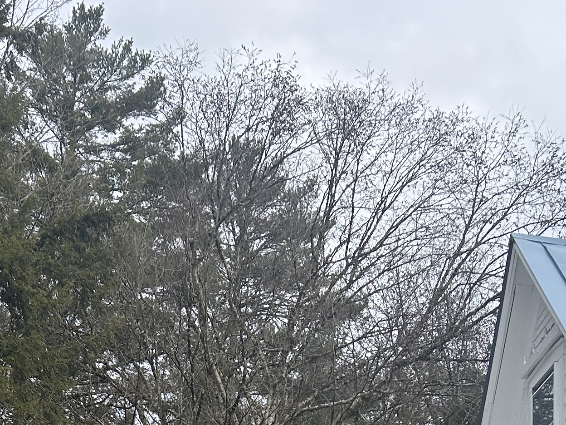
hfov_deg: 23.3
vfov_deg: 16.0
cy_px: 651
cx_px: 252
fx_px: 1373
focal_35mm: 84
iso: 50
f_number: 1.5
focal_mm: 5.7
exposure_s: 1/1159
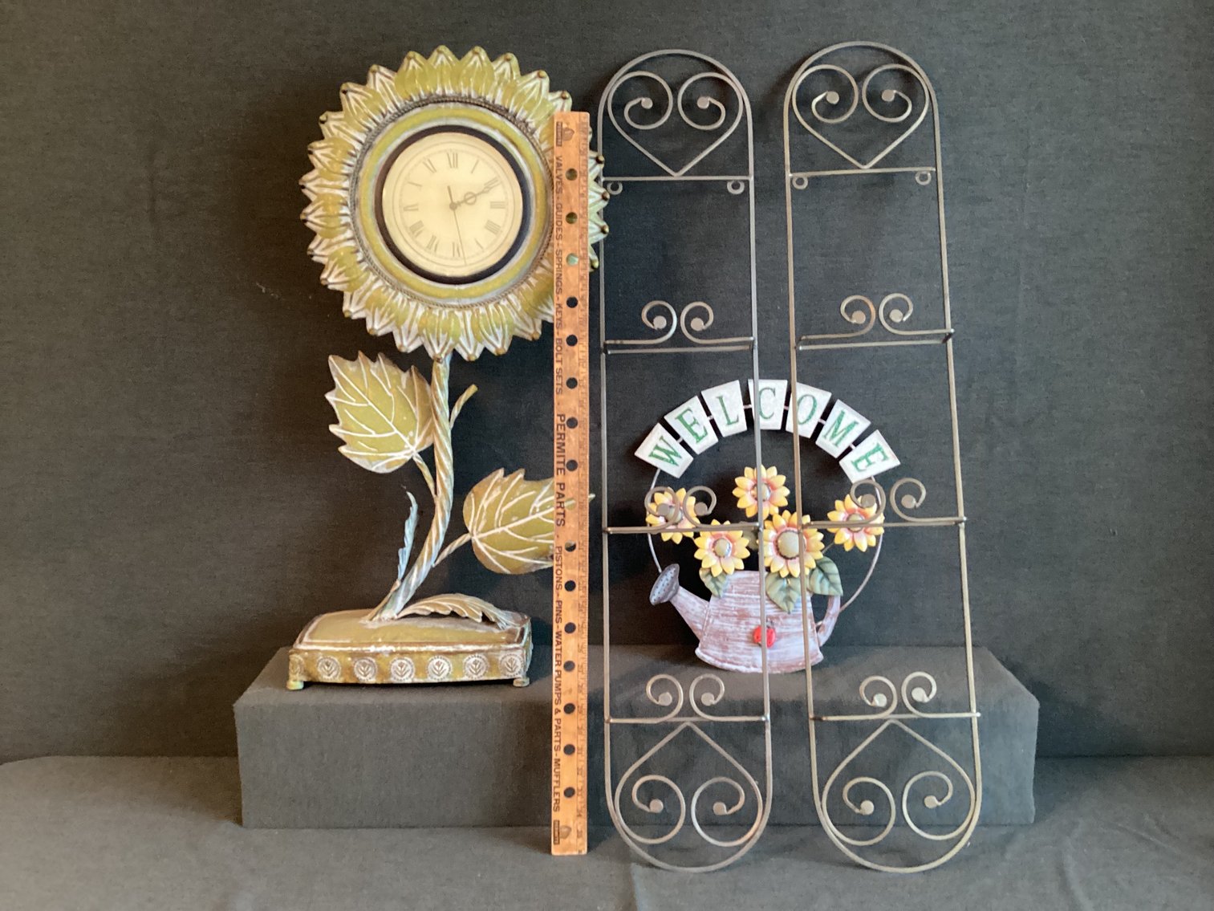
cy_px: 456
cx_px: 607
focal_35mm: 31
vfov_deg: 45.4
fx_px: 1087
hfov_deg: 58.3
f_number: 2.4
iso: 500
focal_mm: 3.3
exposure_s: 1/25
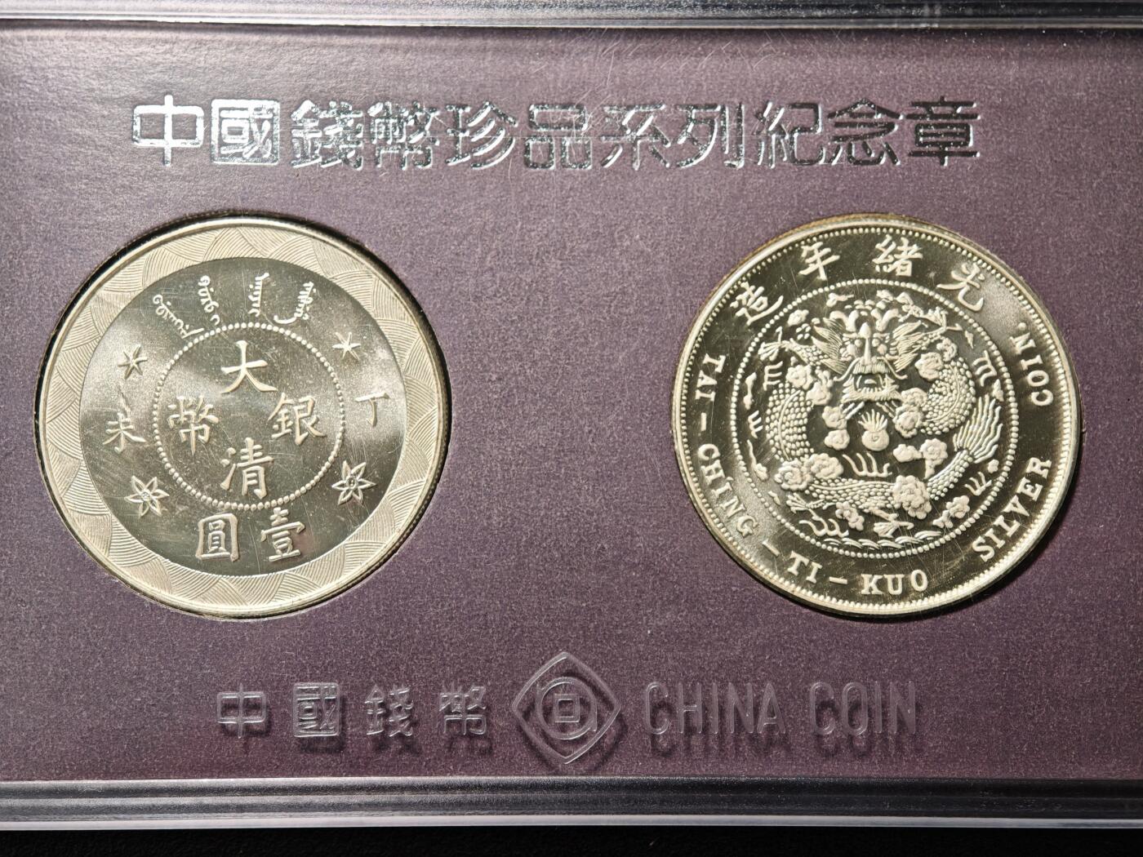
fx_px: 1981
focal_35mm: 60
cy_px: 428
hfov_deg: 32.2
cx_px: 572
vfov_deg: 24.4
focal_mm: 9
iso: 400
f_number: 2
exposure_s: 1/100
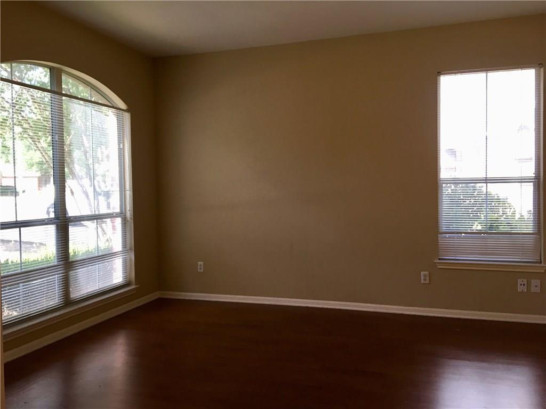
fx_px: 457
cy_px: 204
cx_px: 273
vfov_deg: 48.2
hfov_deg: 61.7
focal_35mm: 29
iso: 32
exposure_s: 1/30
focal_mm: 4.15
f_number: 2.2
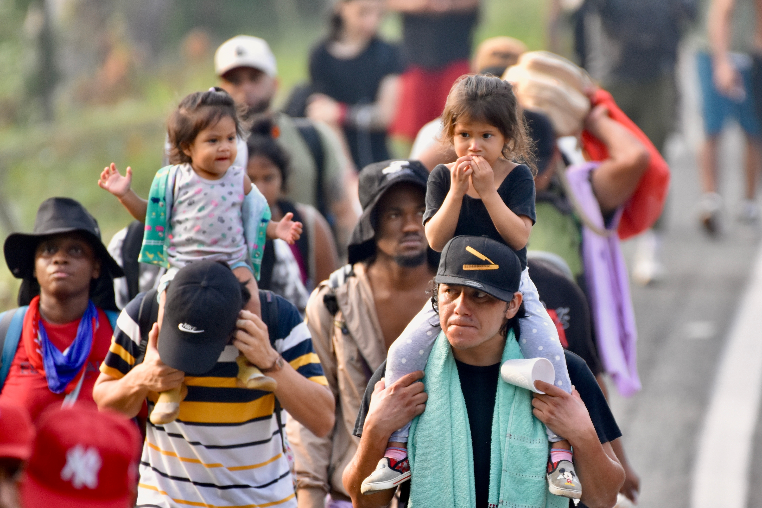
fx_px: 15874
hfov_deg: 2.7
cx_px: 381
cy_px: 254
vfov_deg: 1.8
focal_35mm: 750
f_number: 6.3
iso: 800
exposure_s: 1/500
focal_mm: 500
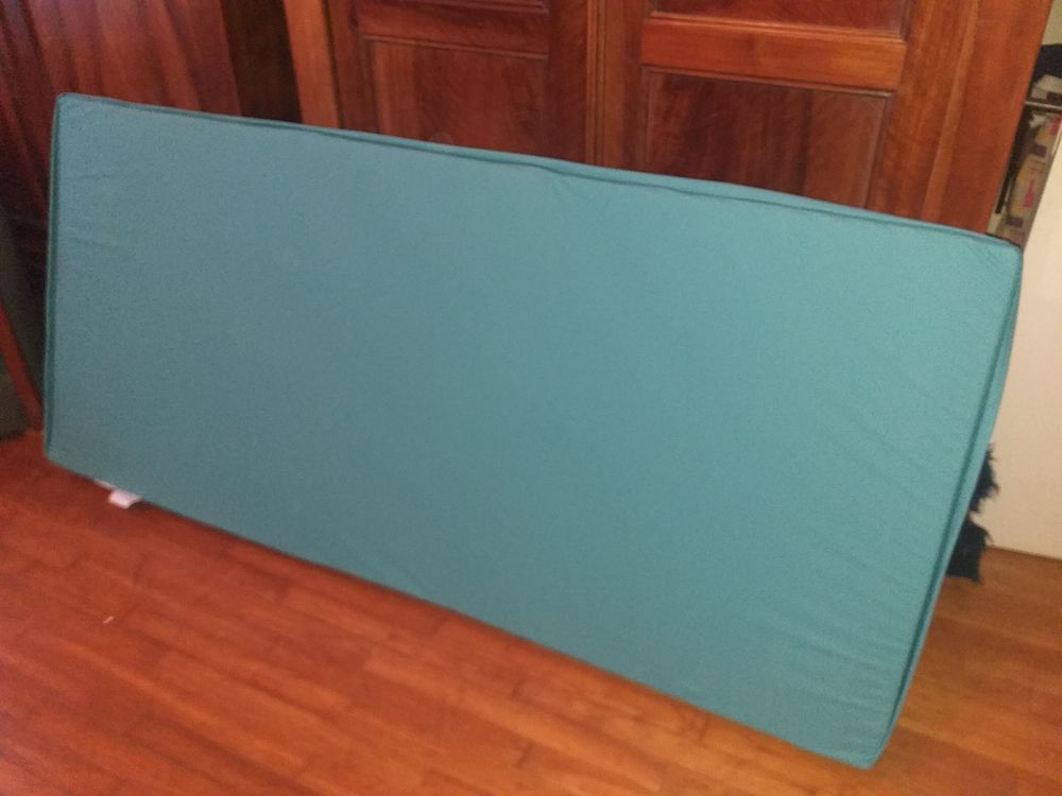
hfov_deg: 67.3
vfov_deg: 53.1
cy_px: 398
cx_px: 531
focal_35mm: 26
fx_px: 798
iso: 320
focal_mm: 3.6
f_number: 1.9
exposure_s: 1/25
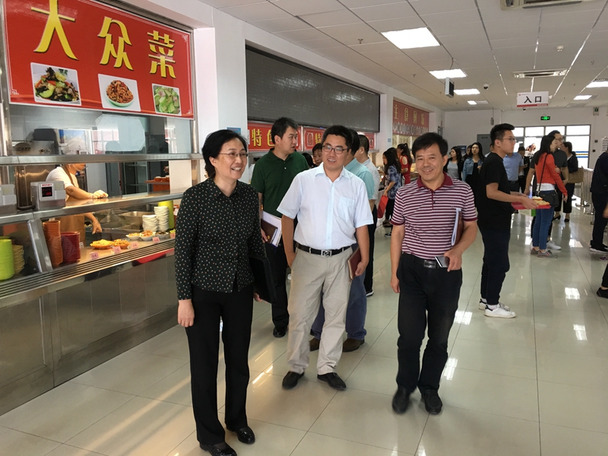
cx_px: 304
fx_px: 509
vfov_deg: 48.2
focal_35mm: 29
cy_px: 228
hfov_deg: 61.7
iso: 50
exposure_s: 1/17
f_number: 2.2
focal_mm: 4.15
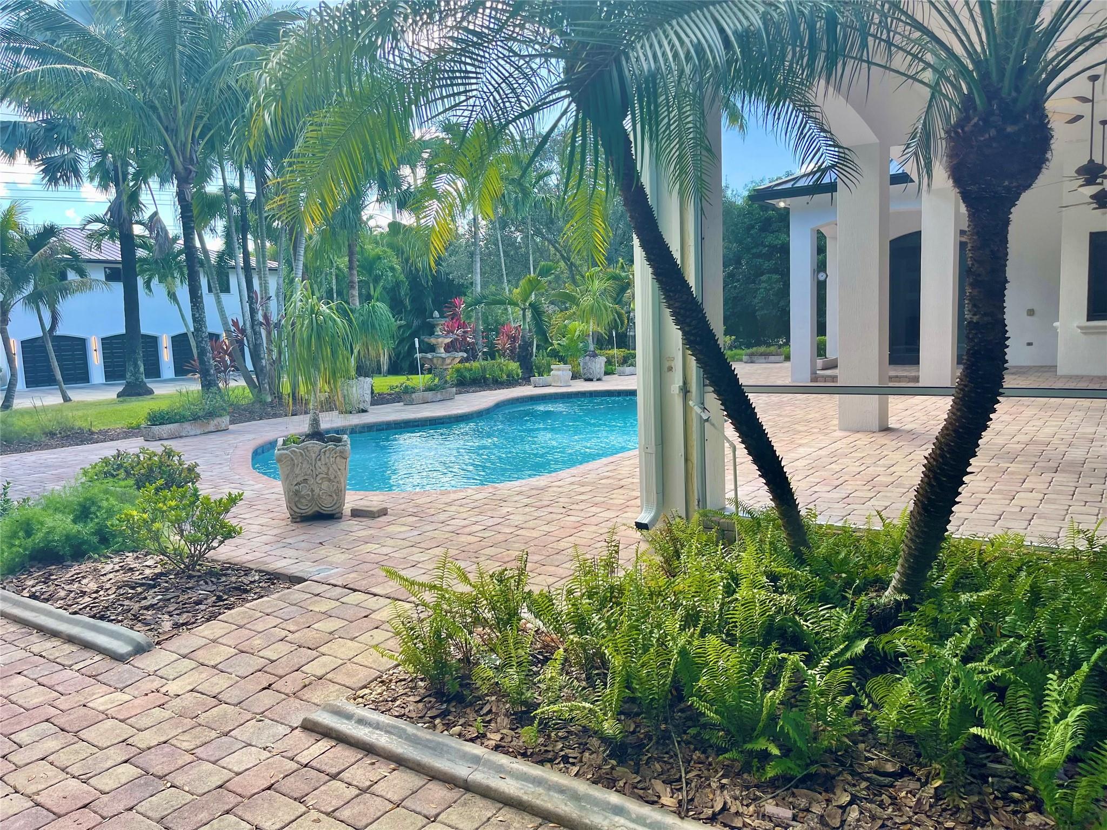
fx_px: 831
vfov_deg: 53.1
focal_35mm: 26
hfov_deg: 67.3
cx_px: 554
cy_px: 415
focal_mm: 5.1
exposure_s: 1/696
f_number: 1.6
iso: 32
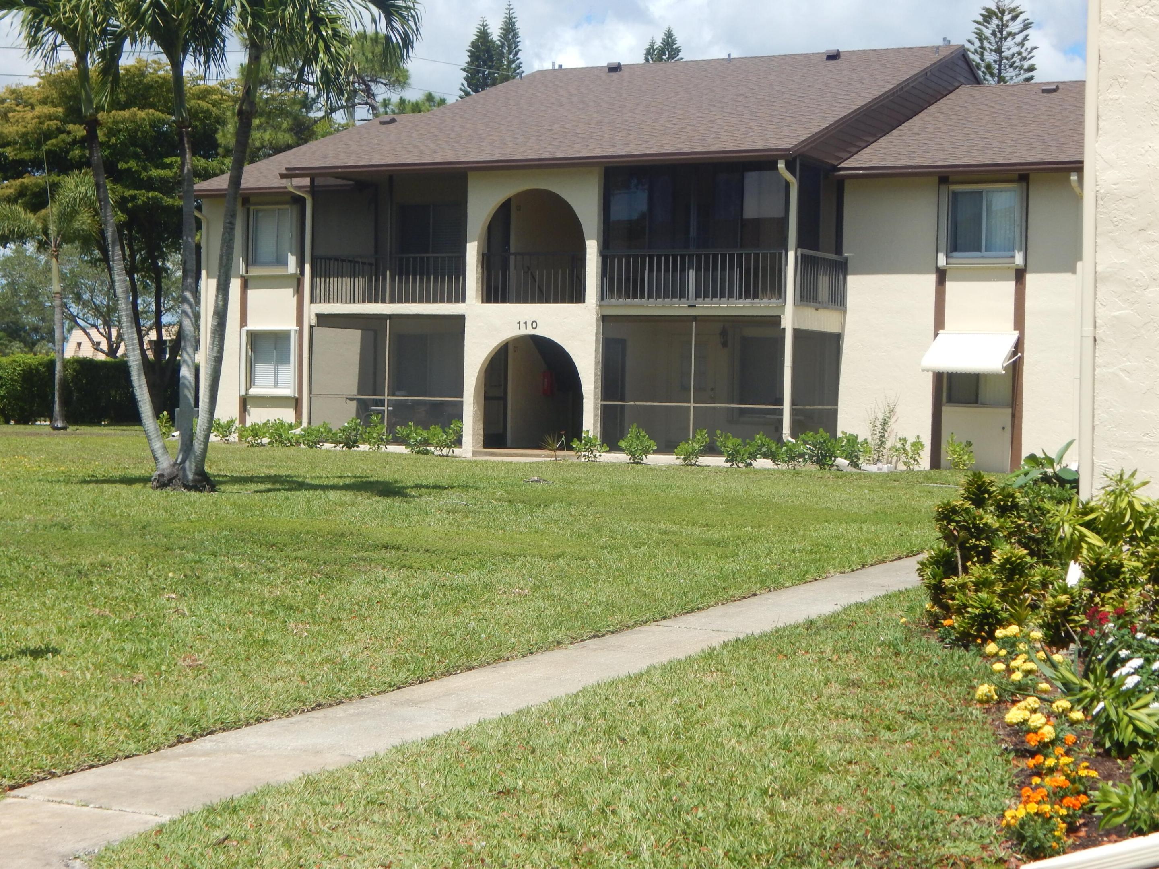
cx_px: 580
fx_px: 2042
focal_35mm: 61
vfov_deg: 24.0
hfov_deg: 31.7
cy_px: 434
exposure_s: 1/400
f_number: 7.9
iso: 125
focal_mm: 10.9
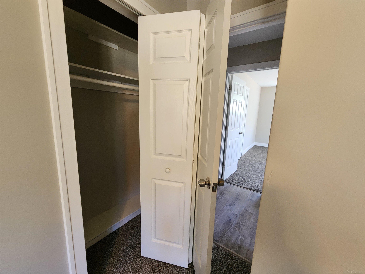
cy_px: 137
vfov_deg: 89.9
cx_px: 182
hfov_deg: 106.2
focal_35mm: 13
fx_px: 137
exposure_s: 1/60
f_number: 2.2
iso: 400
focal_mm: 2.2
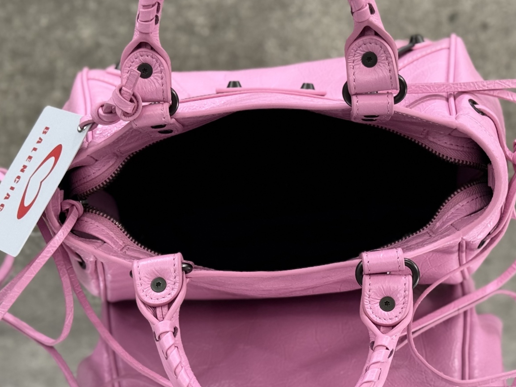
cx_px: 275
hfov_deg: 32.2
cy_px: 196
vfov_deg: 24.4
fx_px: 894
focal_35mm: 60
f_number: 1.78
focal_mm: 6.76
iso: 200
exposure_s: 1/50
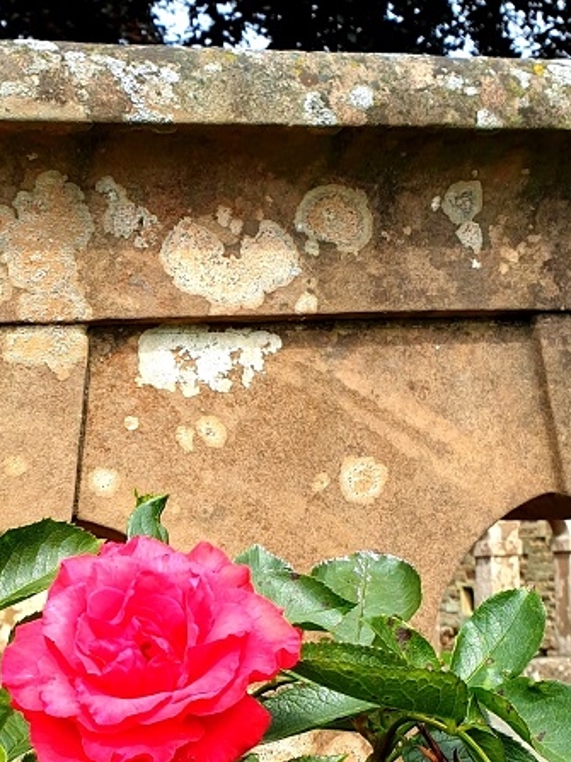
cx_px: 63
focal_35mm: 62
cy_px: 592
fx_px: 1364
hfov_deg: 23.1
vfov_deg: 30.6
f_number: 2.4
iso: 50
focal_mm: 4.3
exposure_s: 1/599
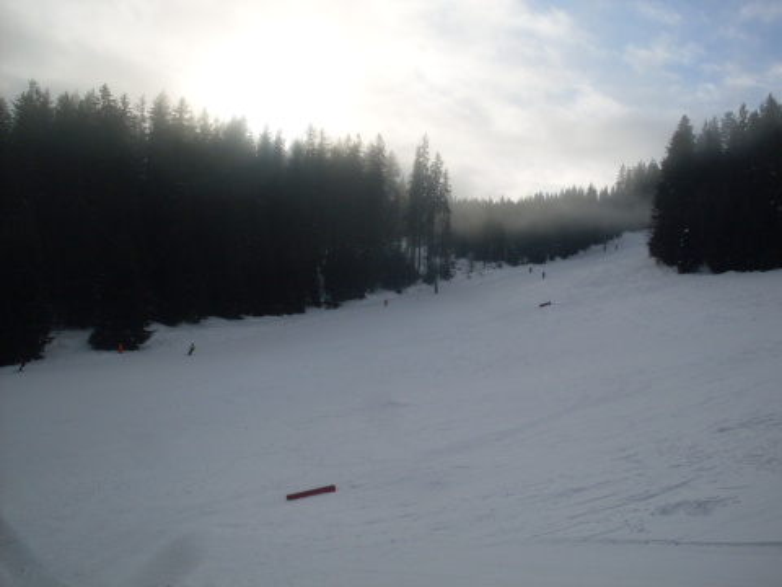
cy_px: 294
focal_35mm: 38
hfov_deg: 49.0
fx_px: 858
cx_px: 391
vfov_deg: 37.7
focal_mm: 6.3
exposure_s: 1/500
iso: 80
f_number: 8.4
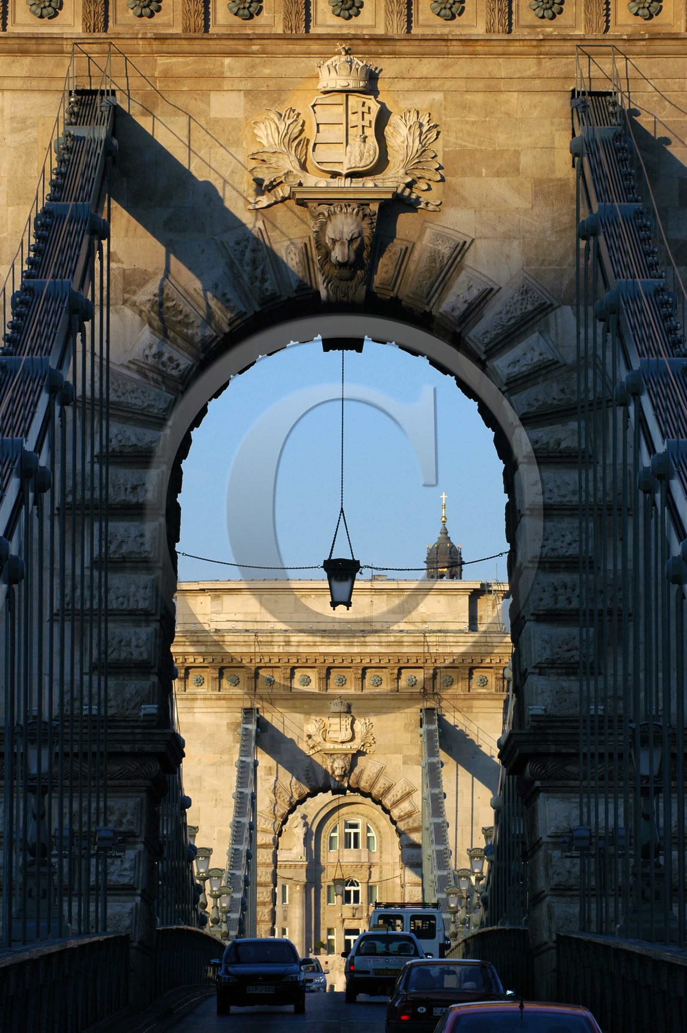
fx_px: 6021
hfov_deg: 6.5
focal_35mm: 210
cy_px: 516
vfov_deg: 9.8
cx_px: 344
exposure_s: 1/320
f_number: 9
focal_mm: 140
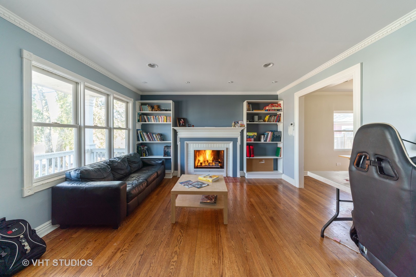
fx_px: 139
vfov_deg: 90.0
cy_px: 138
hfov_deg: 112.6
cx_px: 208
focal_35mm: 12
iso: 100
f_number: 8
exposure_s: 1/3
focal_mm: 12
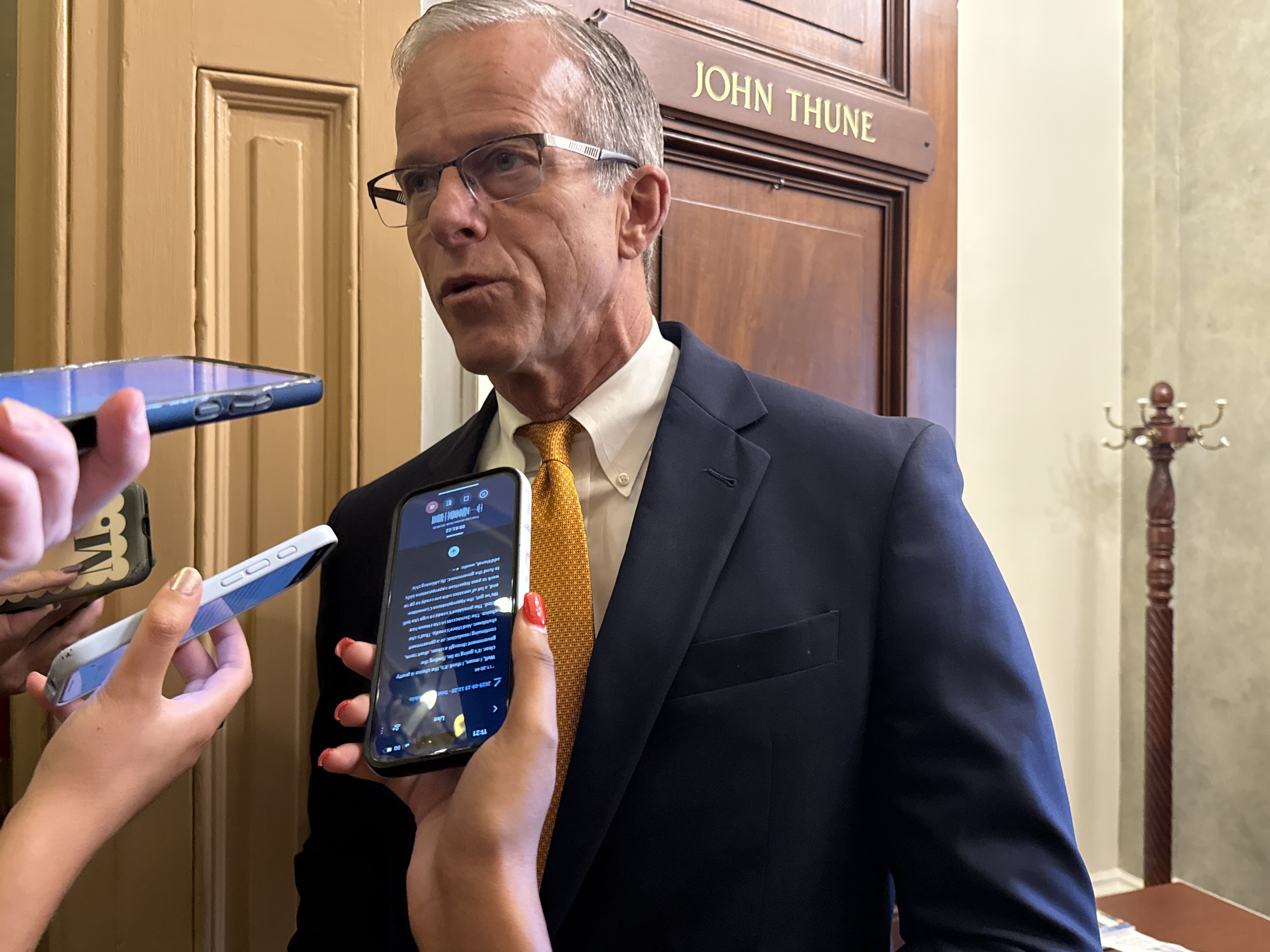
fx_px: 1027
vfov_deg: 49.7
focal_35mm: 28
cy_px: 452
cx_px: 584
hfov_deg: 63.4
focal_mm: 6.76
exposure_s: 1/60
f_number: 1.78
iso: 500
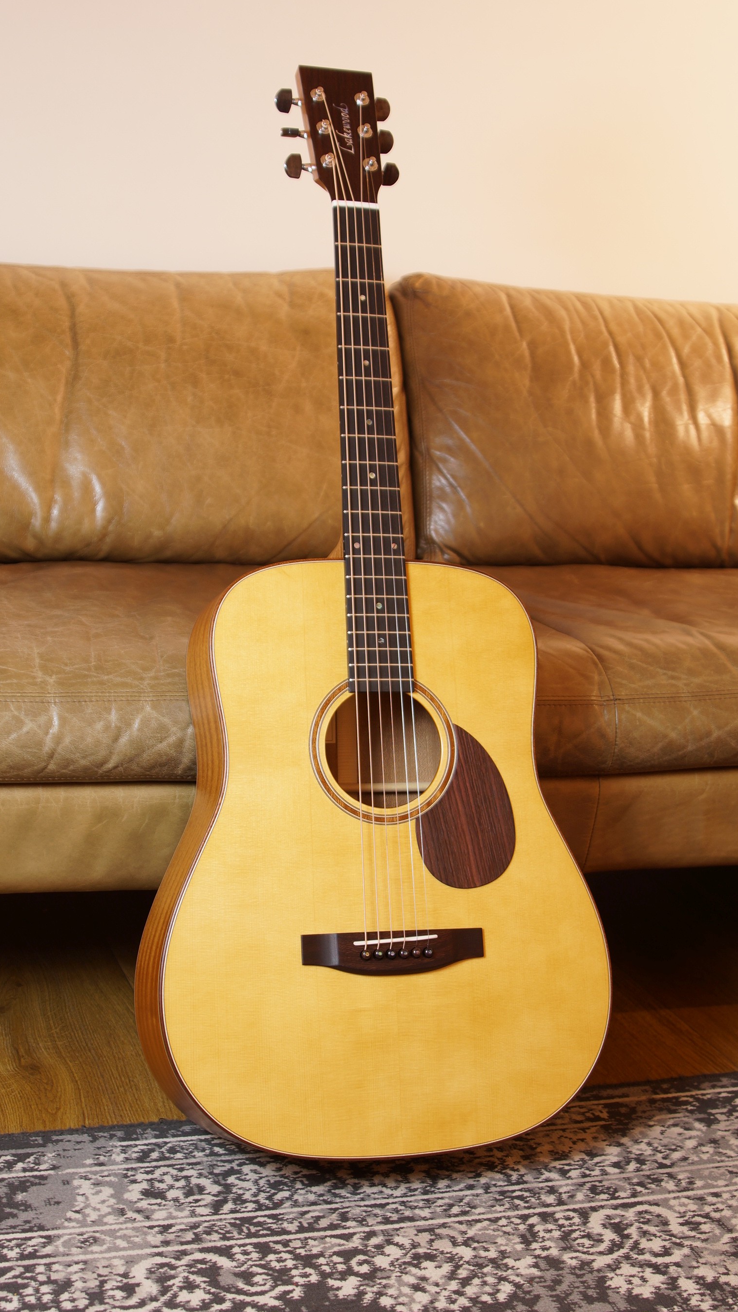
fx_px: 1670
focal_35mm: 48
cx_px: 343
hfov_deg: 24.9
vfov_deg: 42.9
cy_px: 649
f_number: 5
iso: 100
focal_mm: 30
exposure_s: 1/6
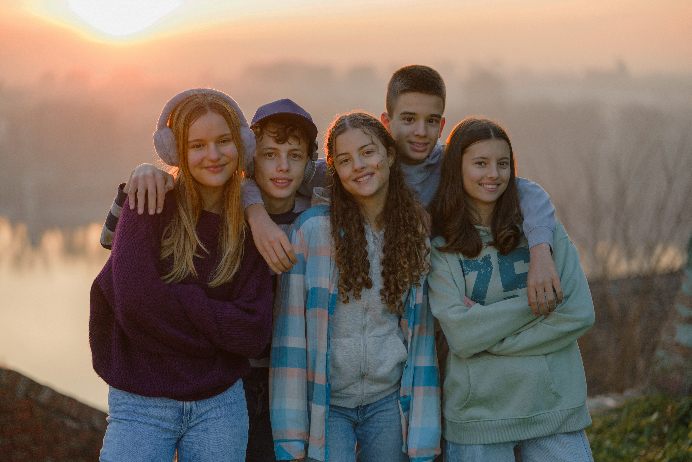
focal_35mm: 85
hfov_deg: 23.9
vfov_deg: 16.1
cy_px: 231
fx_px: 1634
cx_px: 346
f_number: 1.8
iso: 500
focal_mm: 85
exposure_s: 1/320
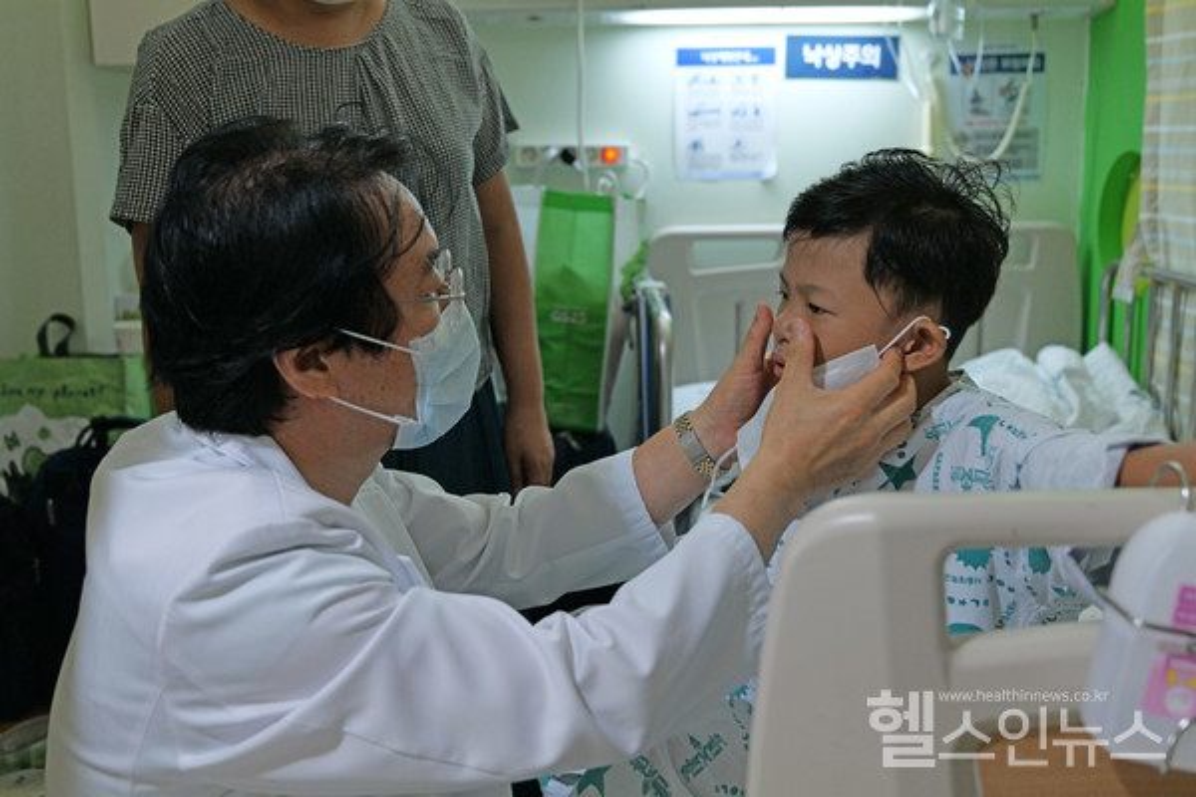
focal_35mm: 41
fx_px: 1362
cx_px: 598
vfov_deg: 32.6
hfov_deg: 47.4
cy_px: 398
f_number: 4
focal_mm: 41
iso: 2500
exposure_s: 1/60
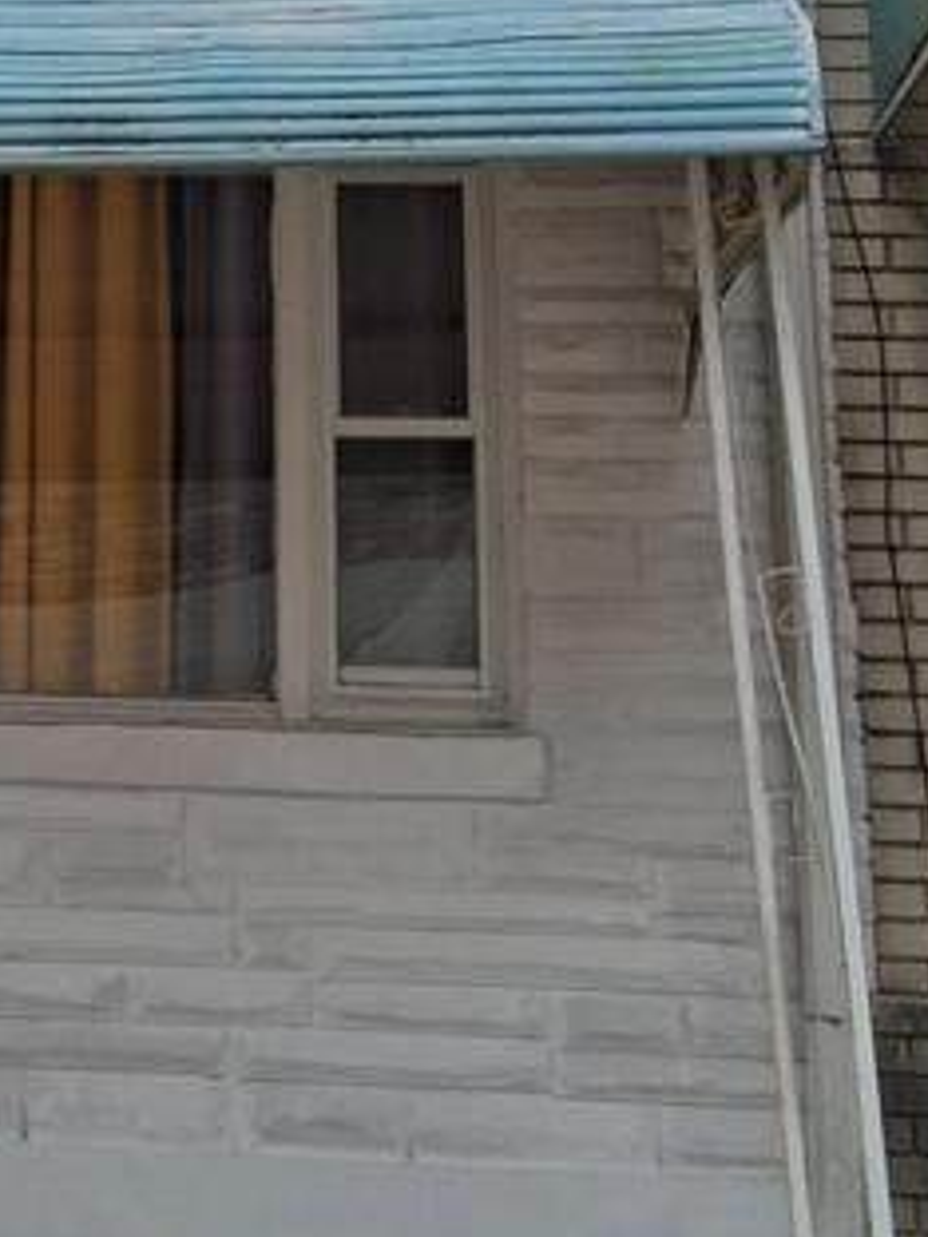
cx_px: -79
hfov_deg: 16.0
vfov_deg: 20.9
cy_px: -63
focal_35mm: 90
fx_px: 3217
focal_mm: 3.98
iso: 25
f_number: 1.8
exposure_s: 1/360
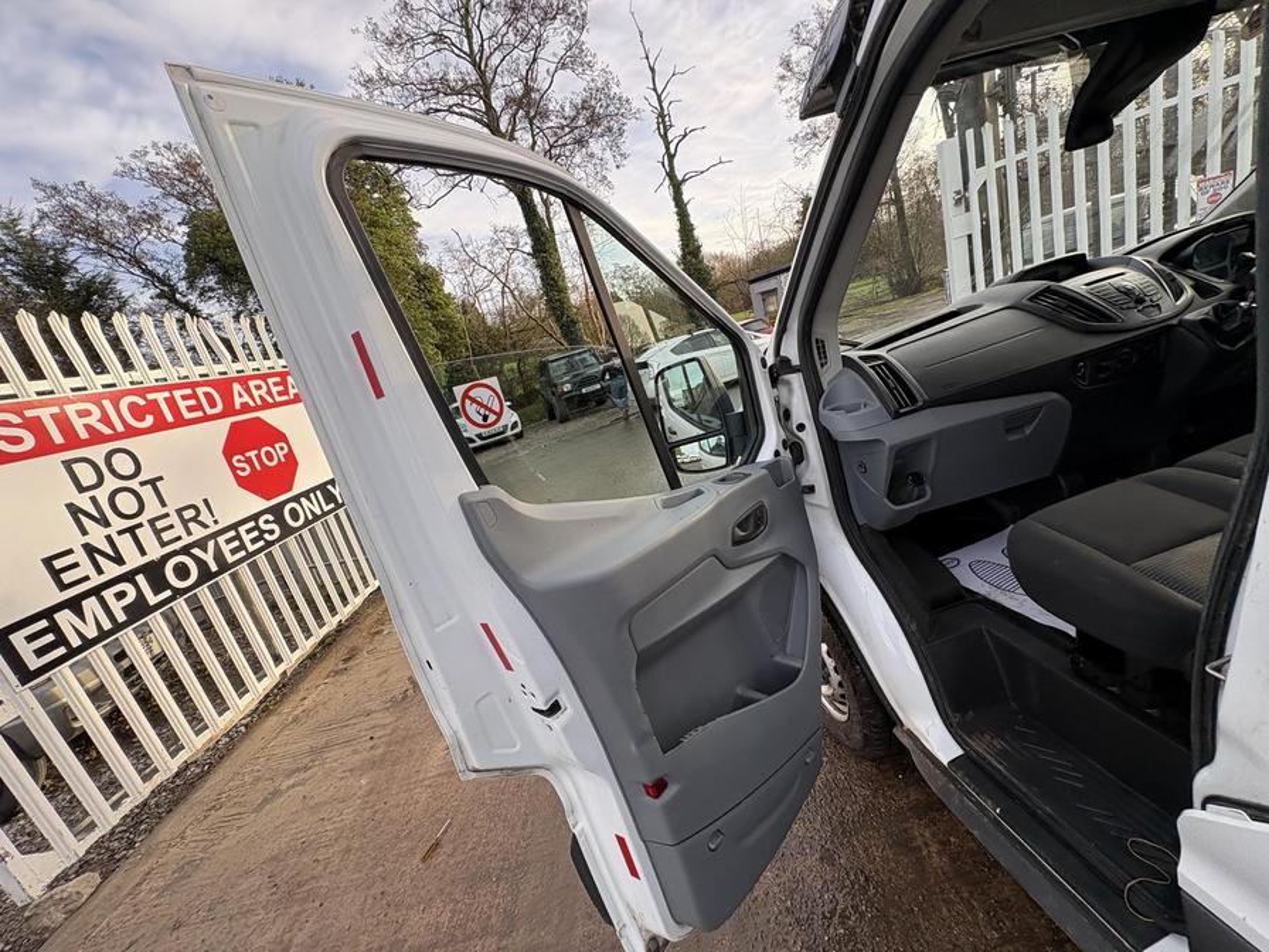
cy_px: 476
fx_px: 513
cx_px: 634
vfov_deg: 85.7
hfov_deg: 102.1
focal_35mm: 14
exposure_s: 1/178
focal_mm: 2.22
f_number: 2.2
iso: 40
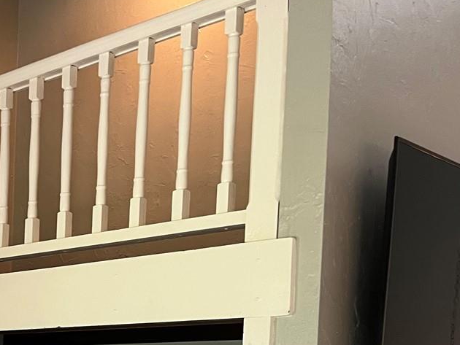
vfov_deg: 20.6
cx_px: -107
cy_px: 431
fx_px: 877
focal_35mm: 66
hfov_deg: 25.9
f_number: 1.6
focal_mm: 5.1
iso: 100
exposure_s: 1/60
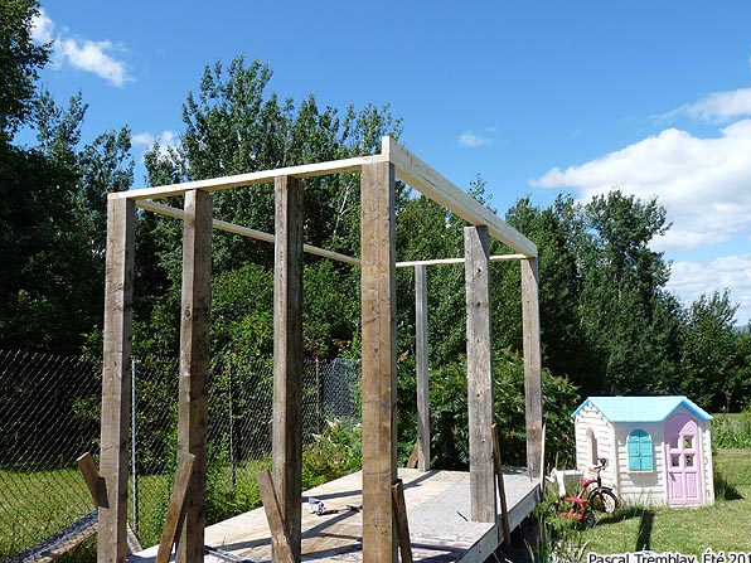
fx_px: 629
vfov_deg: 48.2
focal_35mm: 29
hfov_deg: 61.6
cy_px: 281
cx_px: 394
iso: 100
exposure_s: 1/400
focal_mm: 4.8
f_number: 5.6
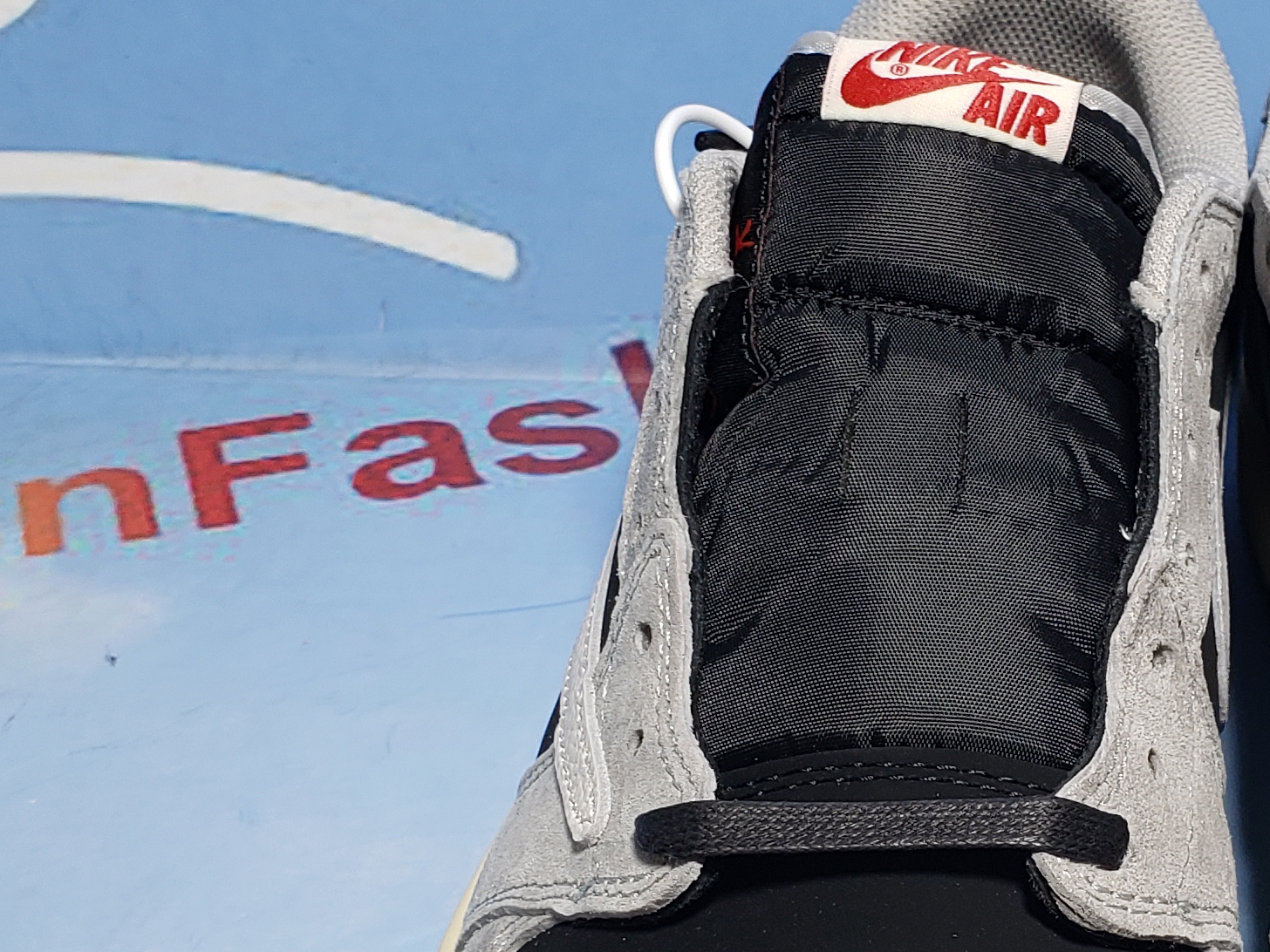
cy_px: 779
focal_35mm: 72
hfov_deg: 26.5
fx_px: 2642
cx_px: 1016
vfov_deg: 20.2
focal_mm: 4.3
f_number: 2.4
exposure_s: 1/145
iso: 50
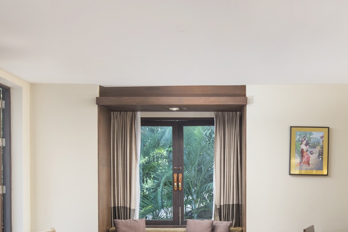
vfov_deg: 27.4
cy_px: 267
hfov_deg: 44.2
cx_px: 215
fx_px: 425
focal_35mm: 44
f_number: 8
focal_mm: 19
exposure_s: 1/10
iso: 320
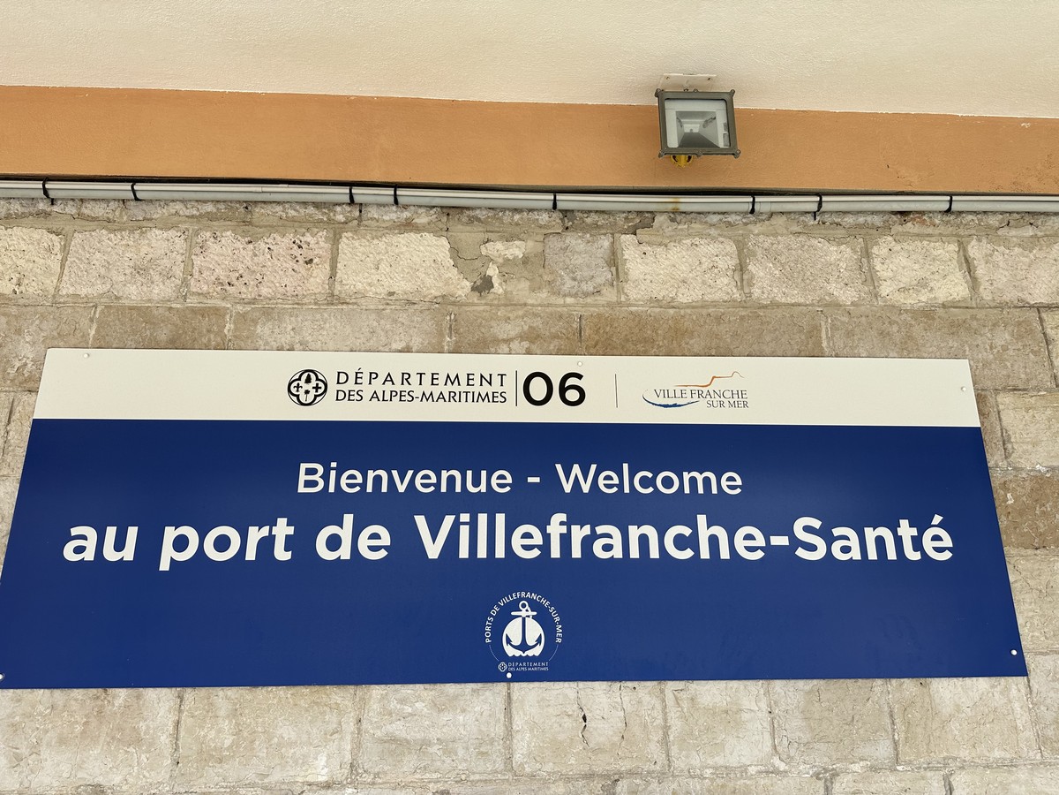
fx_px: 734
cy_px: 398
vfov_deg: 56.8
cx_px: 530
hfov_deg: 71.6
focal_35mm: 24
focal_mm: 6.86
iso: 80
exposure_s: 1/1562
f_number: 1.78
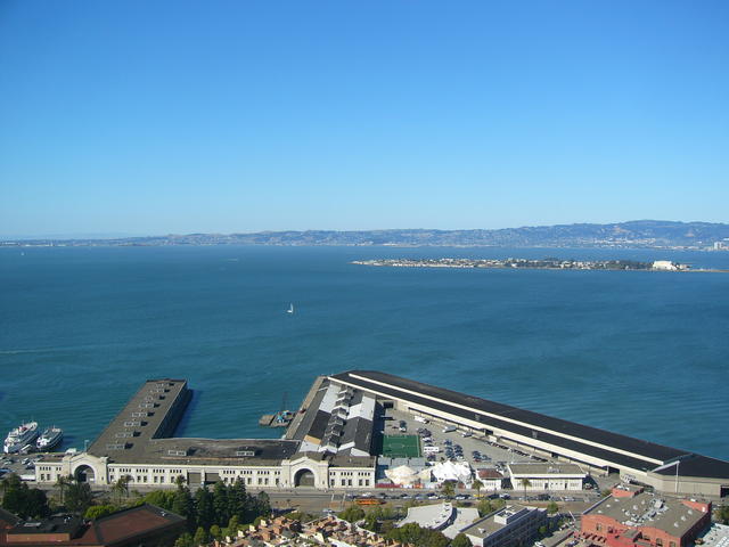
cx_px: 364
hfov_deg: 52.6
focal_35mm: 35
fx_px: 737
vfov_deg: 40.7
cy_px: 274
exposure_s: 1/160
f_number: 8
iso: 50
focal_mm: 5.8
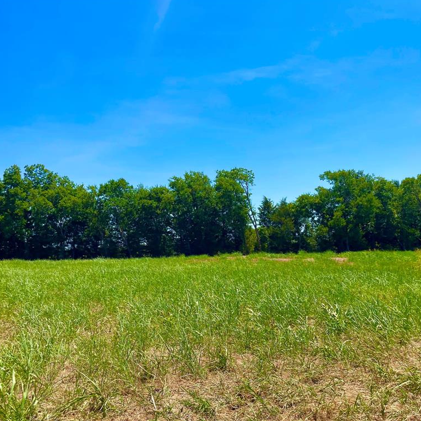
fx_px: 427
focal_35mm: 31
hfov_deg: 52.5
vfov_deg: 52.5
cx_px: 199
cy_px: 209
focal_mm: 4.2
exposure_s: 1/3509
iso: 32
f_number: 1.6
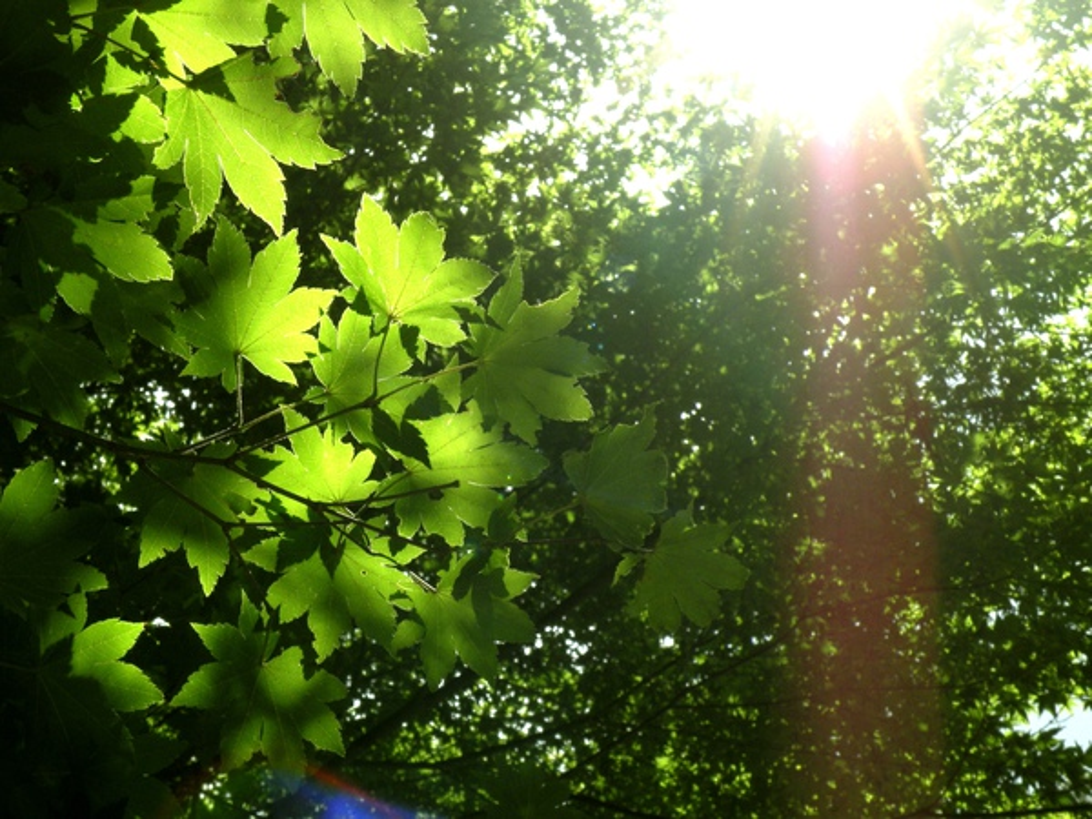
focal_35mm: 67
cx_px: 546
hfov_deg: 29.0
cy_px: 410
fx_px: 2114
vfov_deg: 21.9
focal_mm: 11.9
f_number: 7.1
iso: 100
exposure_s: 1/274
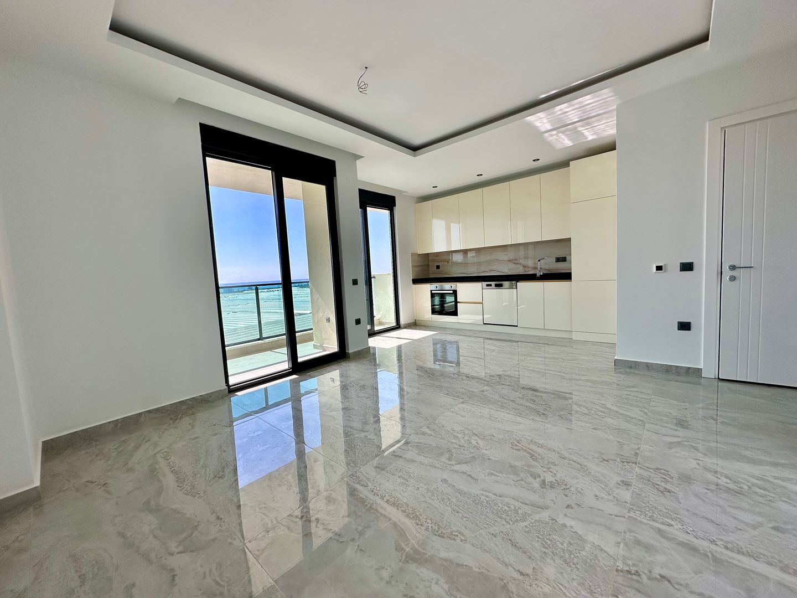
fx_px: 322
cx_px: 398
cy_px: 299
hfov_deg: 102.1
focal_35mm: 14
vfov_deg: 85.7
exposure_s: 1/910
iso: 40
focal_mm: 2.22
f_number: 2.2
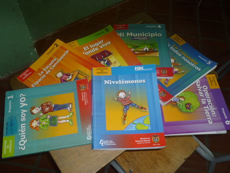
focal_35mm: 31
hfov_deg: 58.4
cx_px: 115
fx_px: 206
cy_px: 86
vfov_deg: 45.4
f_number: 2.8
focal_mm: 5.5
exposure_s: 1/30
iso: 100
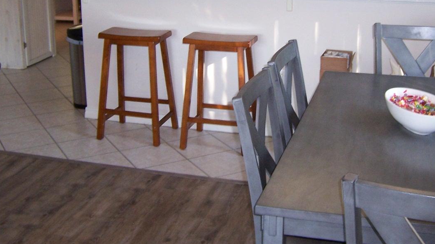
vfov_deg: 22.4
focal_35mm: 53
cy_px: 52
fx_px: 611
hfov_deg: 39.2
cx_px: 224
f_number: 2.8
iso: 140
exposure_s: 1/60
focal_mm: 5.5
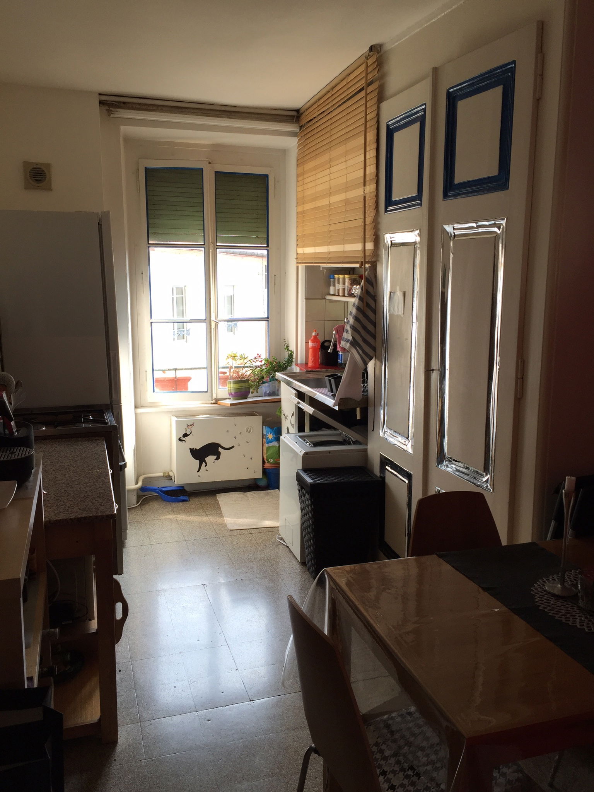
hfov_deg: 48.2
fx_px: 664
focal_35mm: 29
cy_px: 396
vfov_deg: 61.7
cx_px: 297
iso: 32
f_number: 2.2
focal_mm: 4.15
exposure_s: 1/131
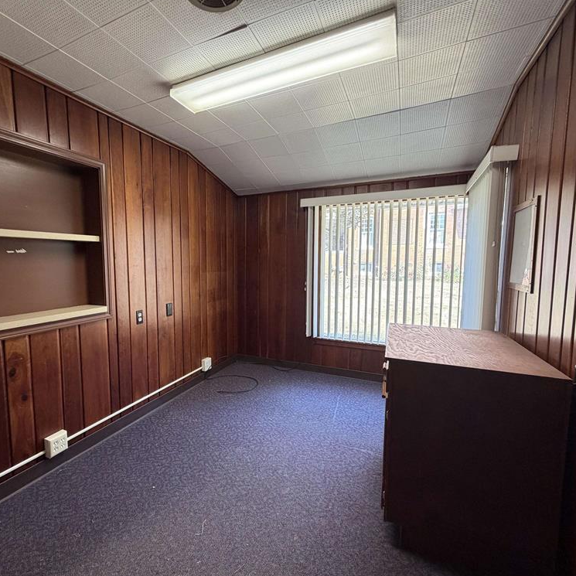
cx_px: 244
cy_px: 291
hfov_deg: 83.4
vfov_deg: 84.0
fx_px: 320
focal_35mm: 17
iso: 200
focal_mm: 2.22
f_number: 2.2
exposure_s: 1/60
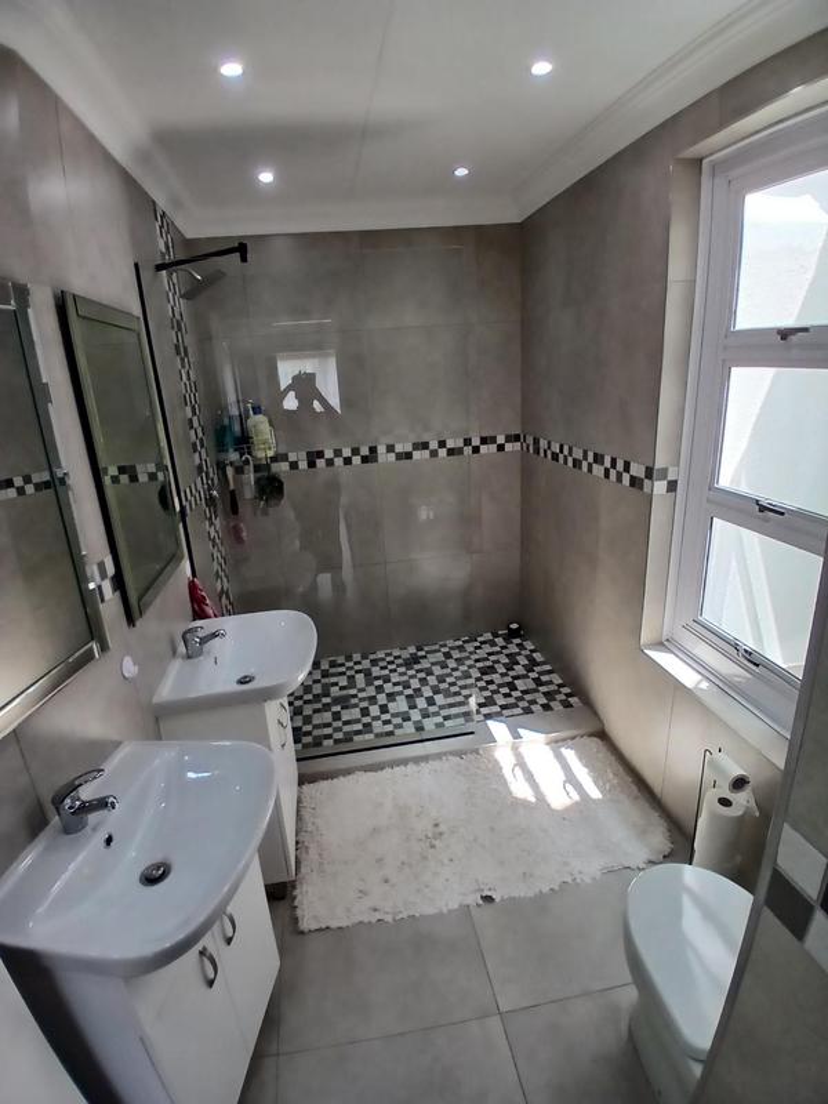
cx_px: 414
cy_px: 552
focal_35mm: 17
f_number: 2.2
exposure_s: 1/100
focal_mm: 1.4
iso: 100
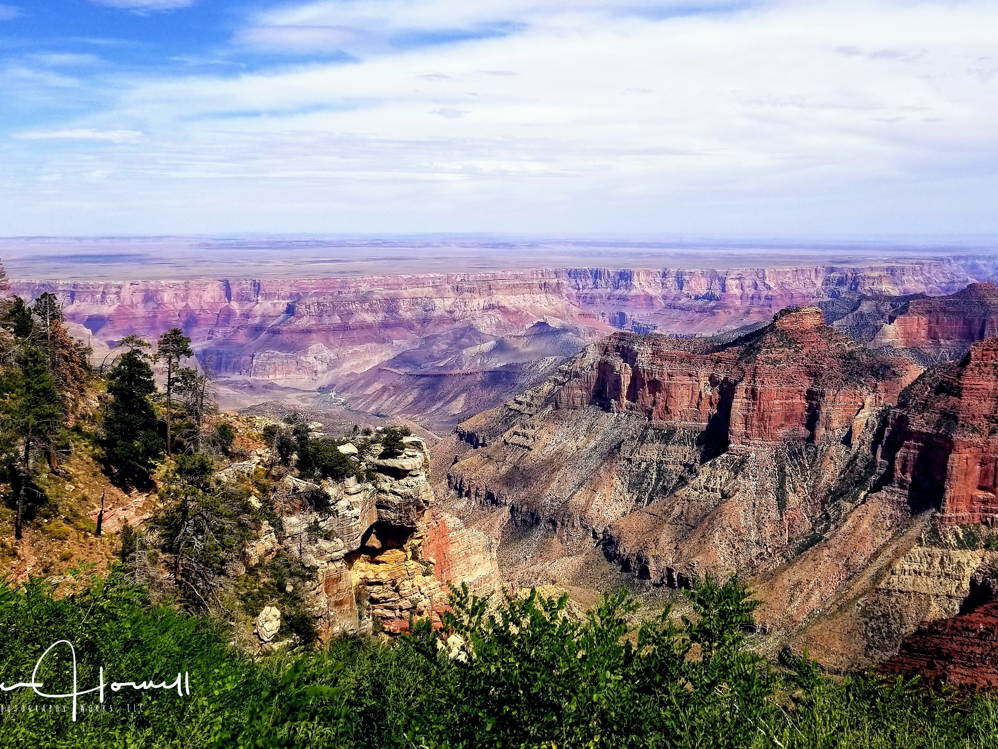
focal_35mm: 35
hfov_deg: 52.6
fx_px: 1009
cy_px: 293
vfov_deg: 40.5
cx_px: 539
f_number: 1.7
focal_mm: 4.25
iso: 50
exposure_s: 1/4240
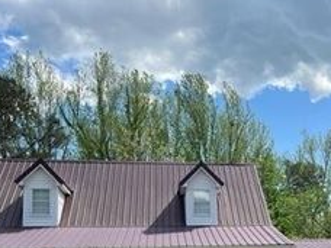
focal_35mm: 57
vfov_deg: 24.7
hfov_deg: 33.0
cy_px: 237
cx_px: 254
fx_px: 545
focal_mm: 5.7
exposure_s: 1/3077
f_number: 1.5
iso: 50
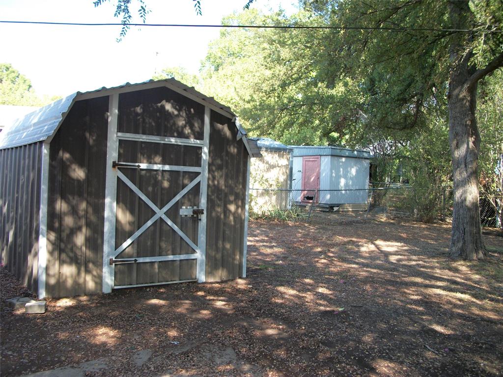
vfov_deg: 44.2
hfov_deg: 56.8
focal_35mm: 32
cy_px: 188
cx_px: 252
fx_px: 465
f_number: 2.9
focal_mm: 5.7
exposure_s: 1/200
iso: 80
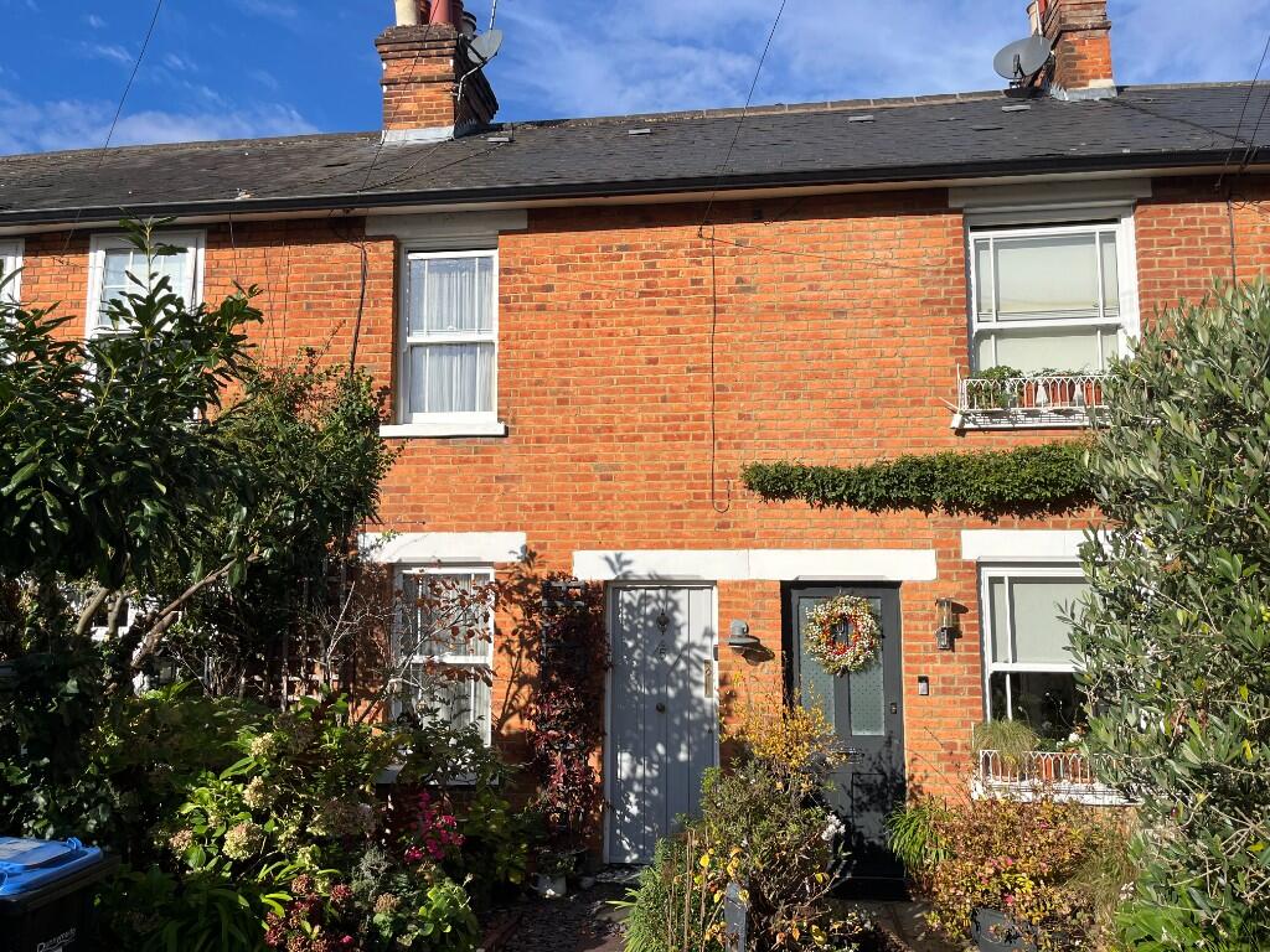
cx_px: 635
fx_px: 954
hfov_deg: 67.3
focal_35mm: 26
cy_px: 476
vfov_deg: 53.1
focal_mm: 5.1
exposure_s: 1/3876
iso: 50
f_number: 1.6
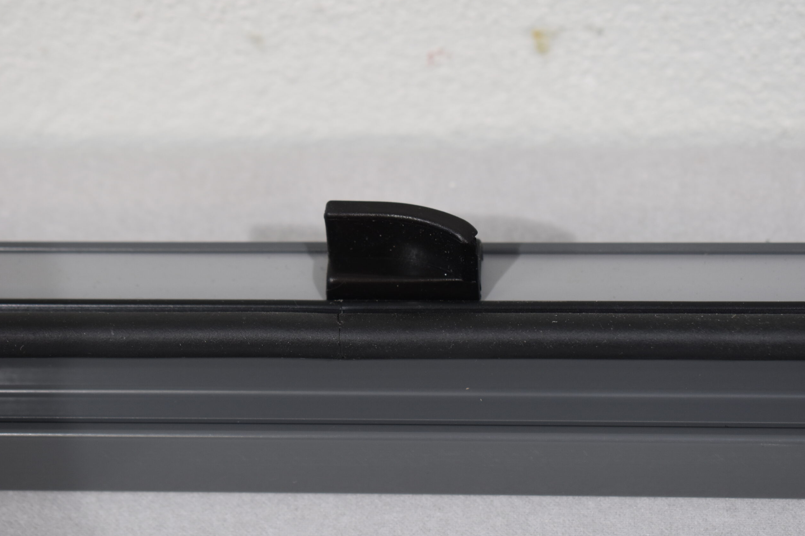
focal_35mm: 84
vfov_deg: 16.4
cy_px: 269
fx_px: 1867
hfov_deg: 24.3
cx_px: 404
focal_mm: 55
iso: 500
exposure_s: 1/60
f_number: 5.6
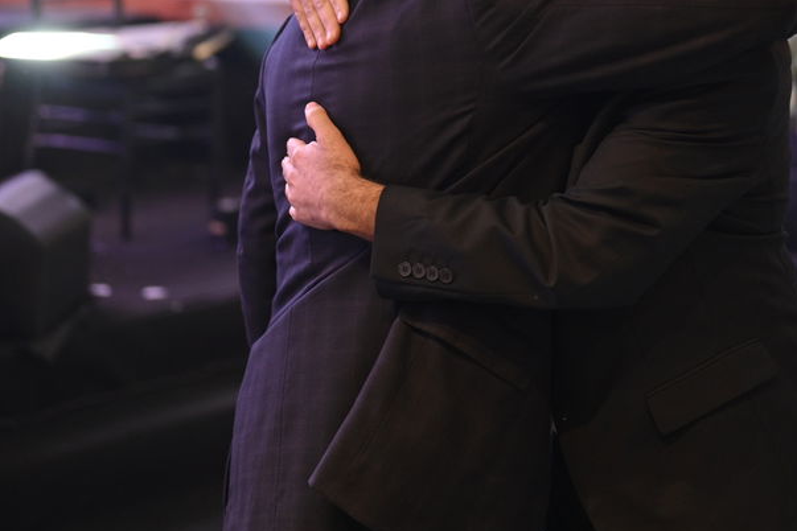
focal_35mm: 116
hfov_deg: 17.6
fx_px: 2568
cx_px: 480
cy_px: 54
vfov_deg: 11.7
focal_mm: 50
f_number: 1.8
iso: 800
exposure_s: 1/200
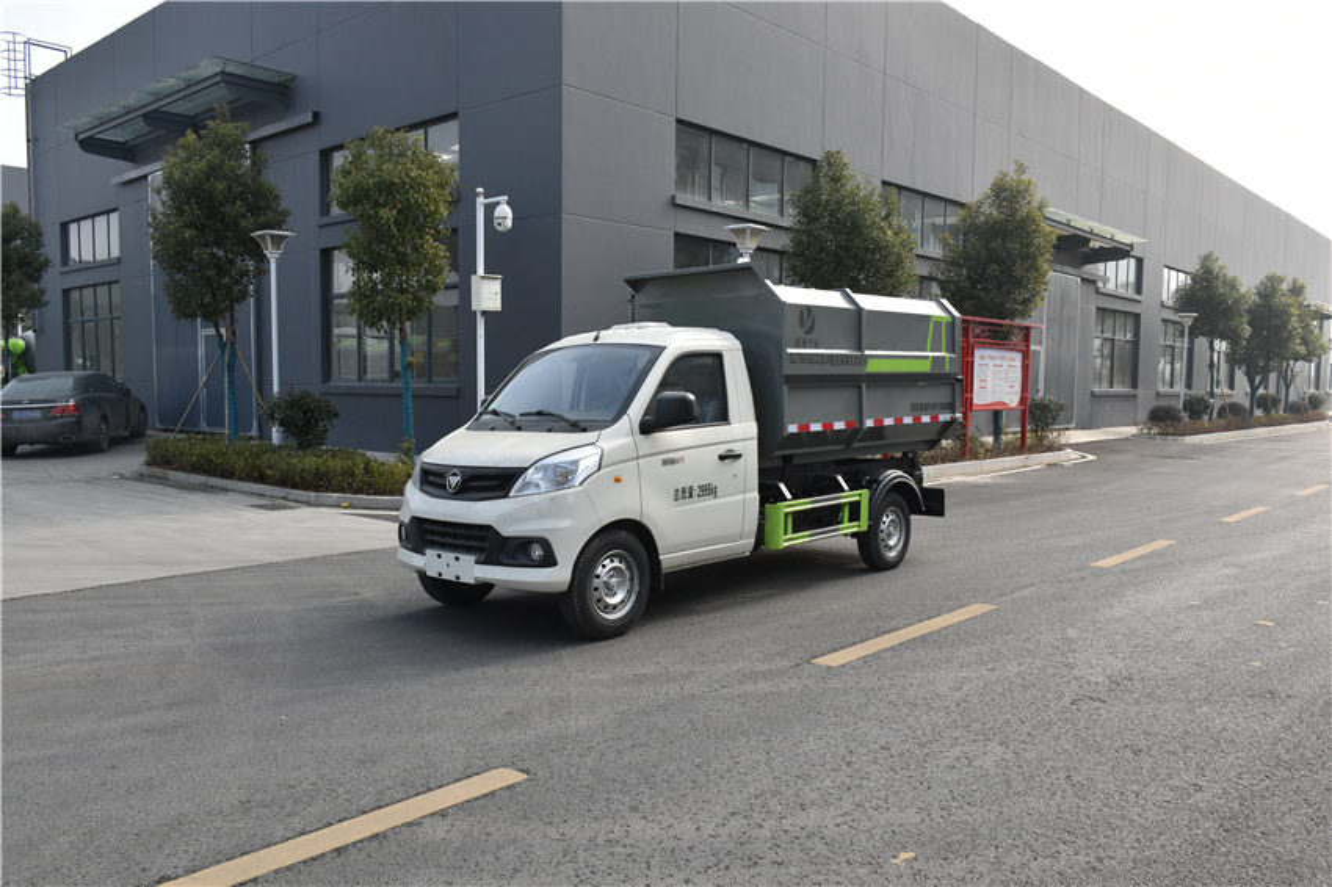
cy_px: 444
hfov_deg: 67.4
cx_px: 666
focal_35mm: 27
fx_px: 999
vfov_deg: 47.9
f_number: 8
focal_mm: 18
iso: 200
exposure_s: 1/250
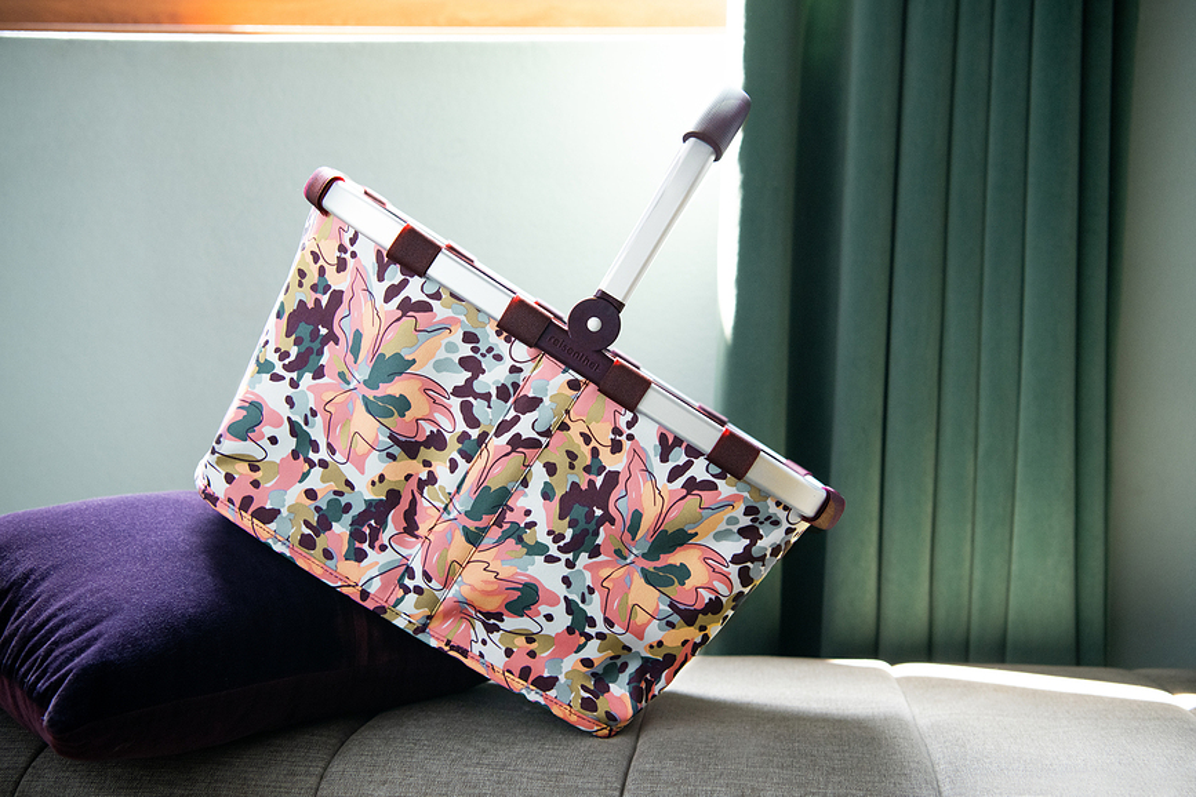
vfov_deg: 31.9
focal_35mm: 42
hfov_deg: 46.4
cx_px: 598
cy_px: 398
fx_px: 1395
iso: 1600
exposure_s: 1/100
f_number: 4
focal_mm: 42
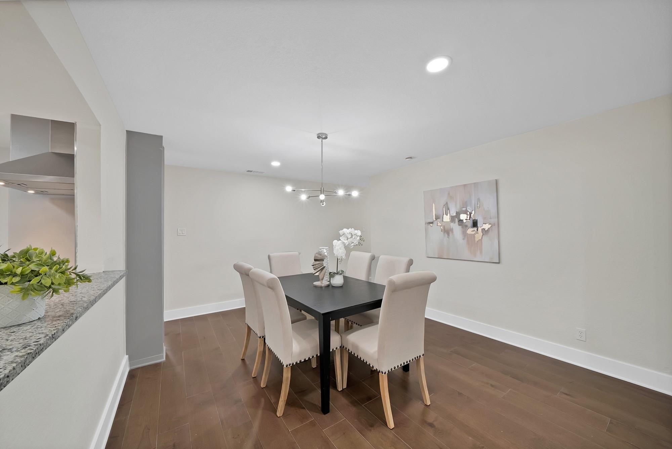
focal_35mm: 12
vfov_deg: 90.1
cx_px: 336
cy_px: 224
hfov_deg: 112.6
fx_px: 224
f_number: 9
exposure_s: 1/3
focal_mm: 12
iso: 640
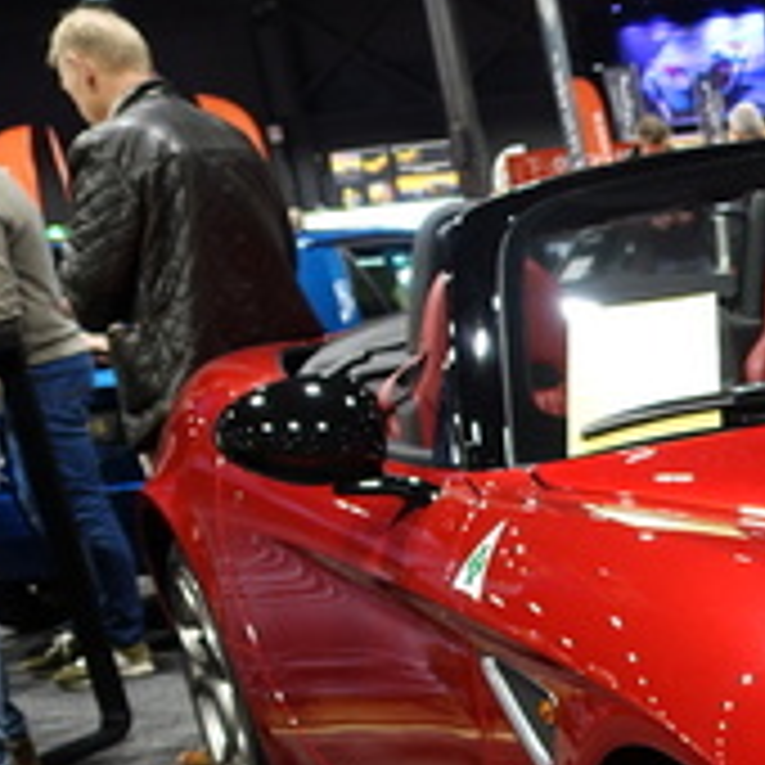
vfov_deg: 22.3
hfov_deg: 20.6
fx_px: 1800
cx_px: 1134
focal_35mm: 72
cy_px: 896
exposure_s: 1/30
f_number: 1.8
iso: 320
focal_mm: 8.82
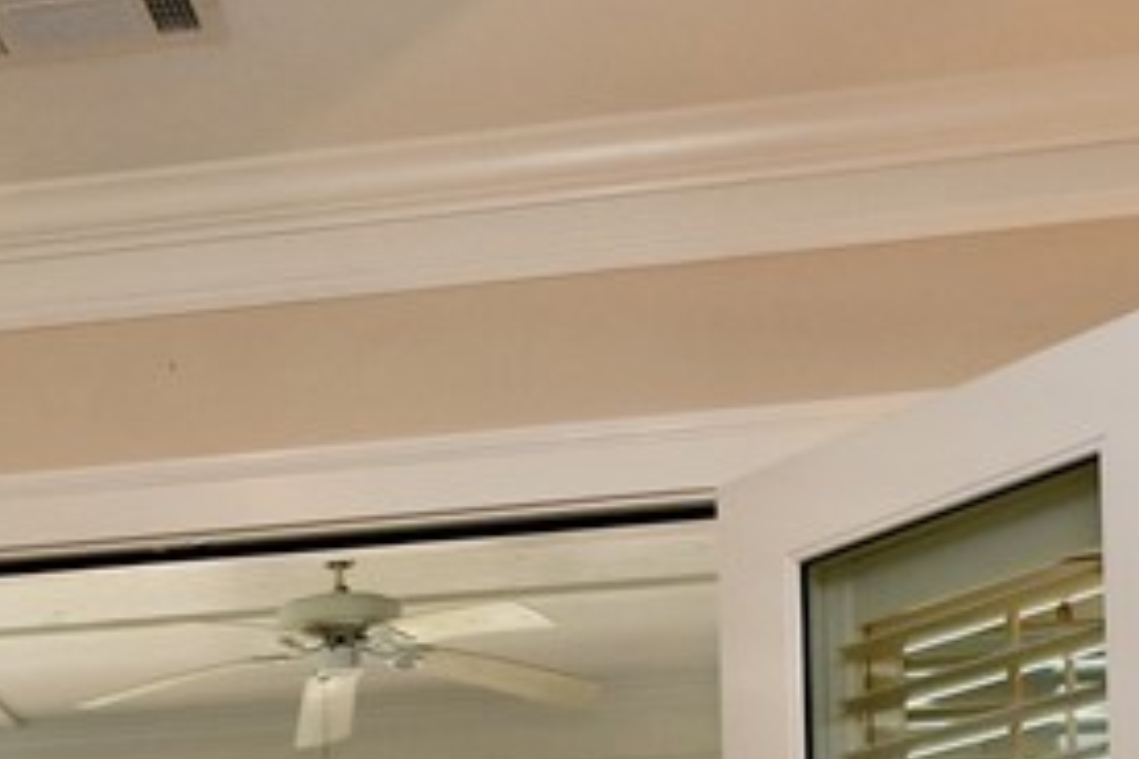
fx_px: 1867
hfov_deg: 28.4
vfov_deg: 19.5
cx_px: -314
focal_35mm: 59
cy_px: 1188
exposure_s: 1/100
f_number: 5
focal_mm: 10
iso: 200
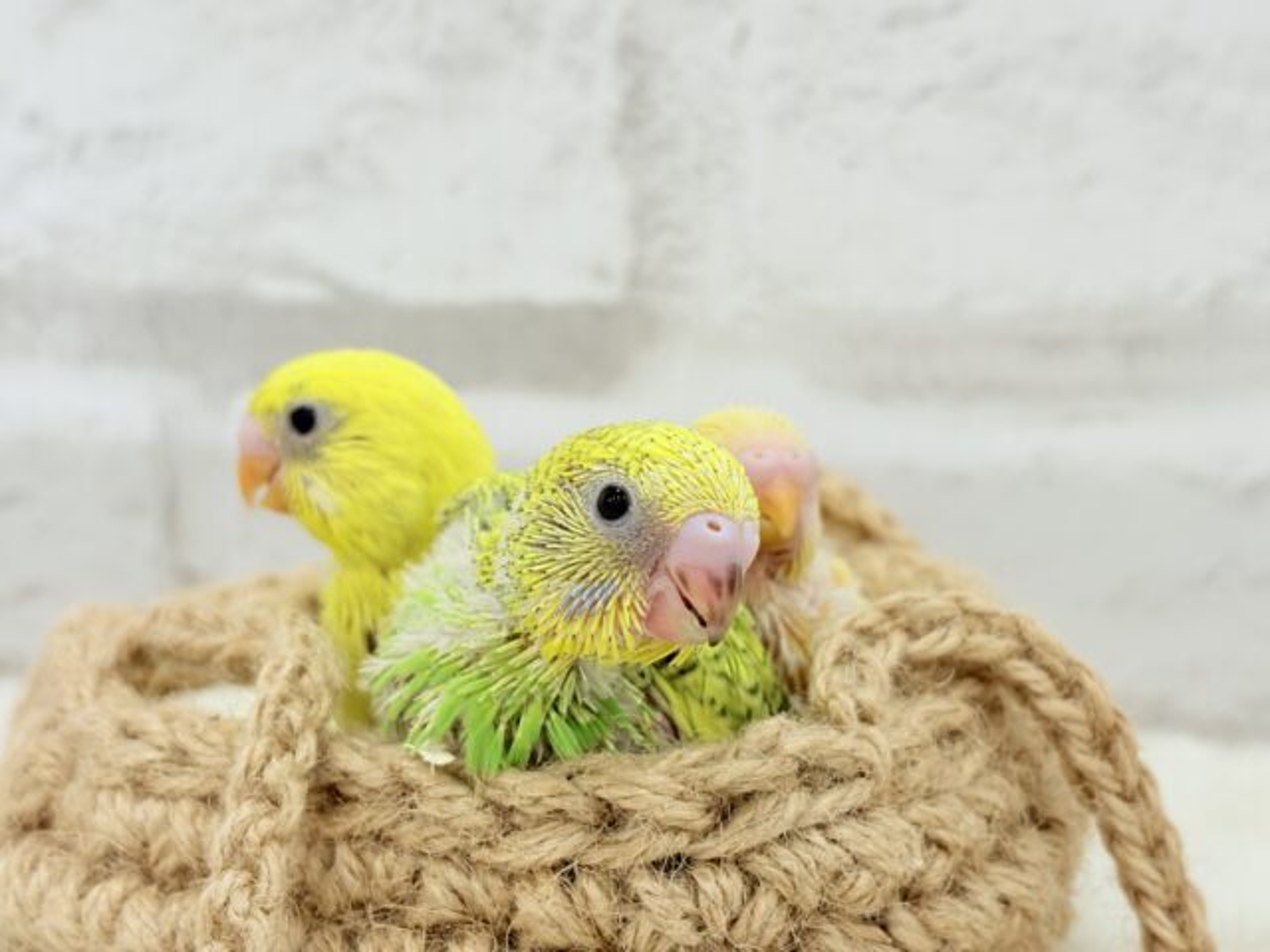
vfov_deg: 28.0
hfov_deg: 36.8
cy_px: 476
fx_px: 1908
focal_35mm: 52
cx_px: 635
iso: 80
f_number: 1.6
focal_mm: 5.96
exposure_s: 1/100
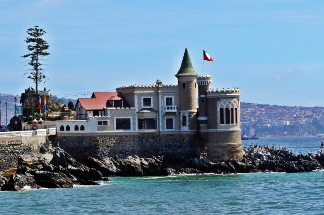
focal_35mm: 82
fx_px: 737
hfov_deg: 24.8
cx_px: 162
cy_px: 108
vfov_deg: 16.6
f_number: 13
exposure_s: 1/160
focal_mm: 55
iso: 100
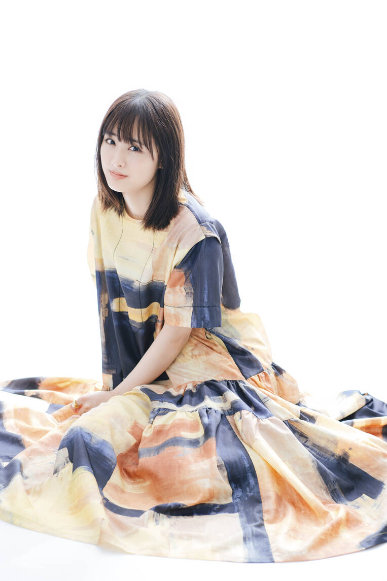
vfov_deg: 21.5
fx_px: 1532
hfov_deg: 14.4
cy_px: 284
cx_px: 175
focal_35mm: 95
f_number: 2.8
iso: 250
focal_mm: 85
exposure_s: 1/125
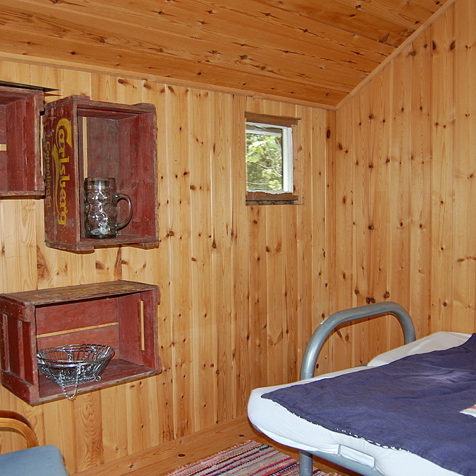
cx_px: 223
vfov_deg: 47.2
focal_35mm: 35
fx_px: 545
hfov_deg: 47.2
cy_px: 241
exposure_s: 1/60
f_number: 3.5
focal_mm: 18
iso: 400
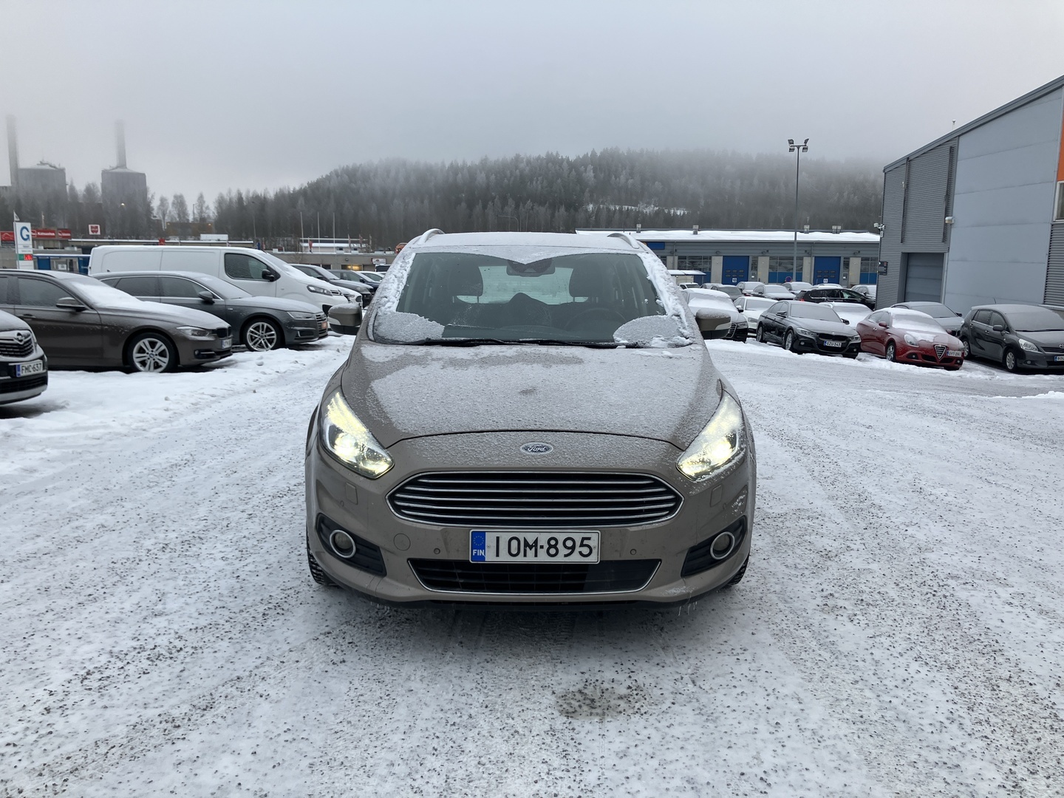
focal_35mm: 28
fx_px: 861
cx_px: 532
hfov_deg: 63.4
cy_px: 399
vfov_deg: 49.7
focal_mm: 3.99
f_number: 1.8
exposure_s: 1/198
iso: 40
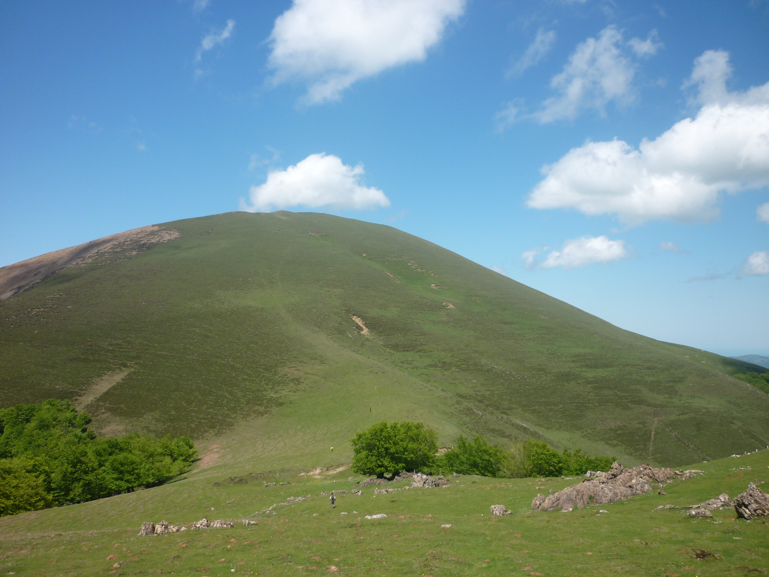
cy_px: 288
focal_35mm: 33
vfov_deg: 42.9
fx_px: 733
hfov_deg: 55.4
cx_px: 384
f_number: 8
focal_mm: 5.5
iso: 80
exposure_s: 1/160
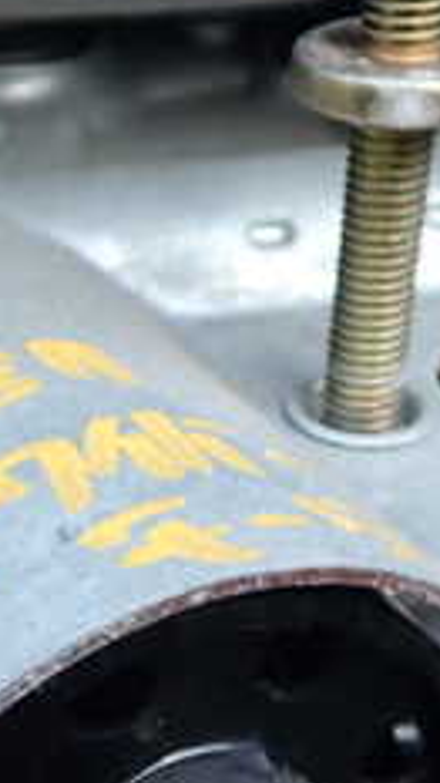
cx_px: 64
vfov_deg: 25.1
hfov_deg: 14.3
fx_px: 1743
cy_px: 544
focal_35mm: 84
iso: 100
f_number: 2.3
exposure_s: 1/100
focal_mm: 5.4
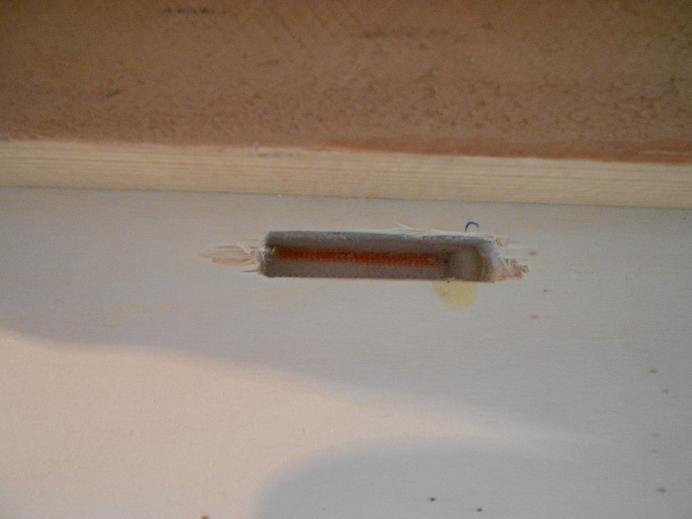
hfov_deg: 67.3
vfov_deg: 53.1
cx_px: 346
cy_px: 260
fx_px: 520
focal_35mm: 26
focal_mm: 4.6
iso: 400
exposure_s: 1/6
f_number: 3.2
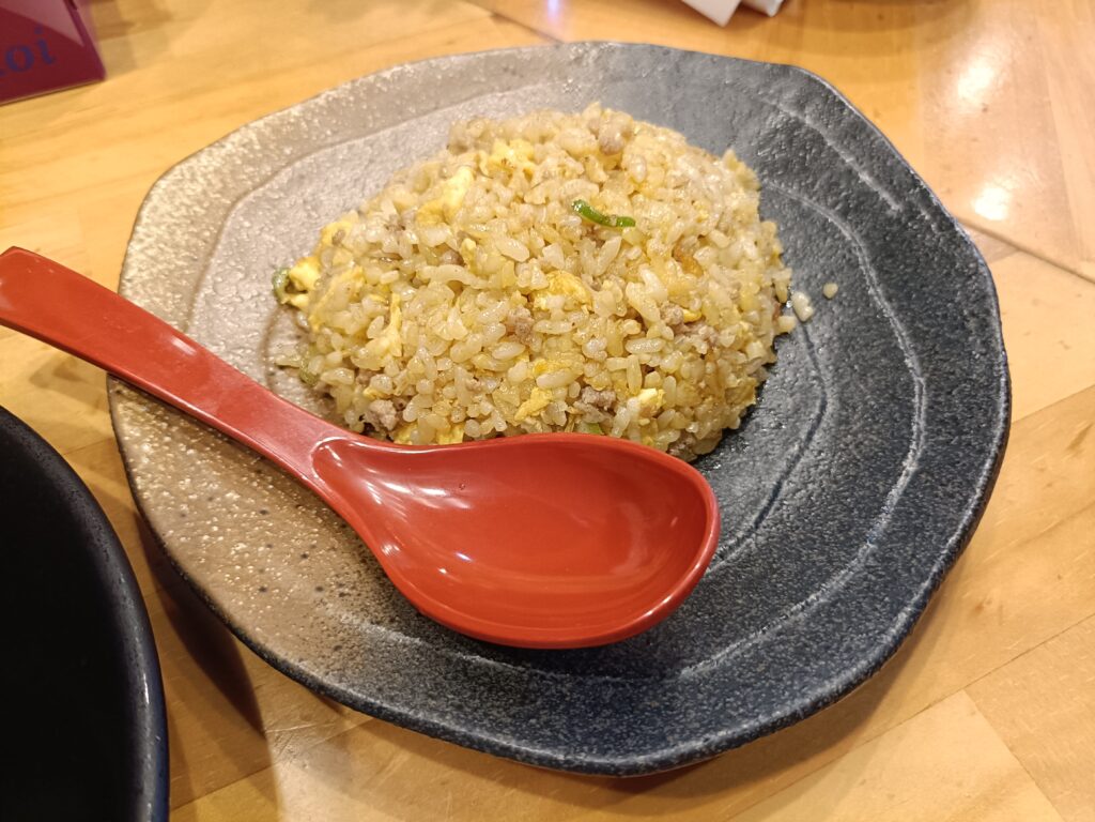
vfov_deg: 54.9
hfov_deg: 69.4
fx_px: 791
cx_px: 548
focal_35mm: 25
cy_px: 411
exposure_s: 1/40
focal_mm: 4.7
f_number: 1.7
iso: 1000
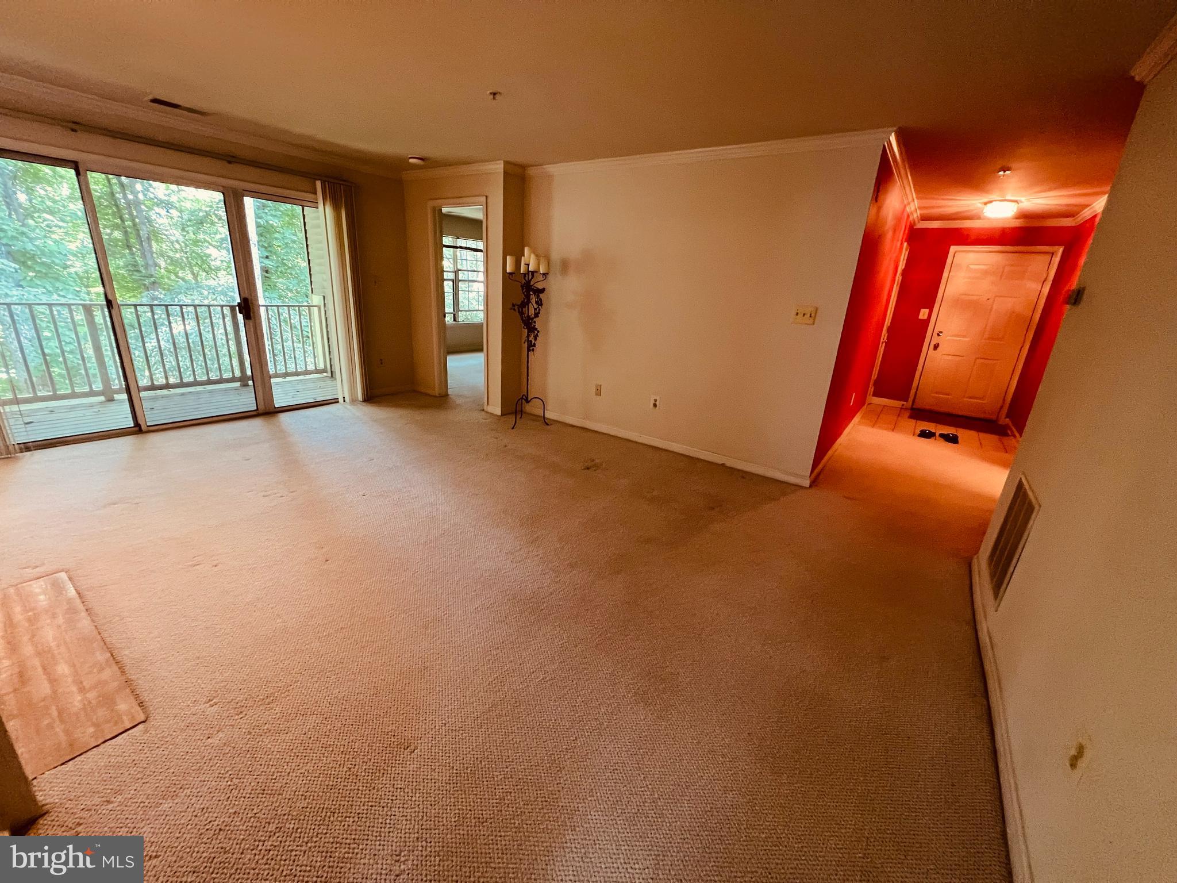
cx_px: 588
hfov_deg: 106.2
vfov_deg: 89.9
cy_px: 442
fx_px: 442
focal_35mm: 13
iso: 400
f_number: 1.8
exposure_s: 1/60
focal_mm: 1.57
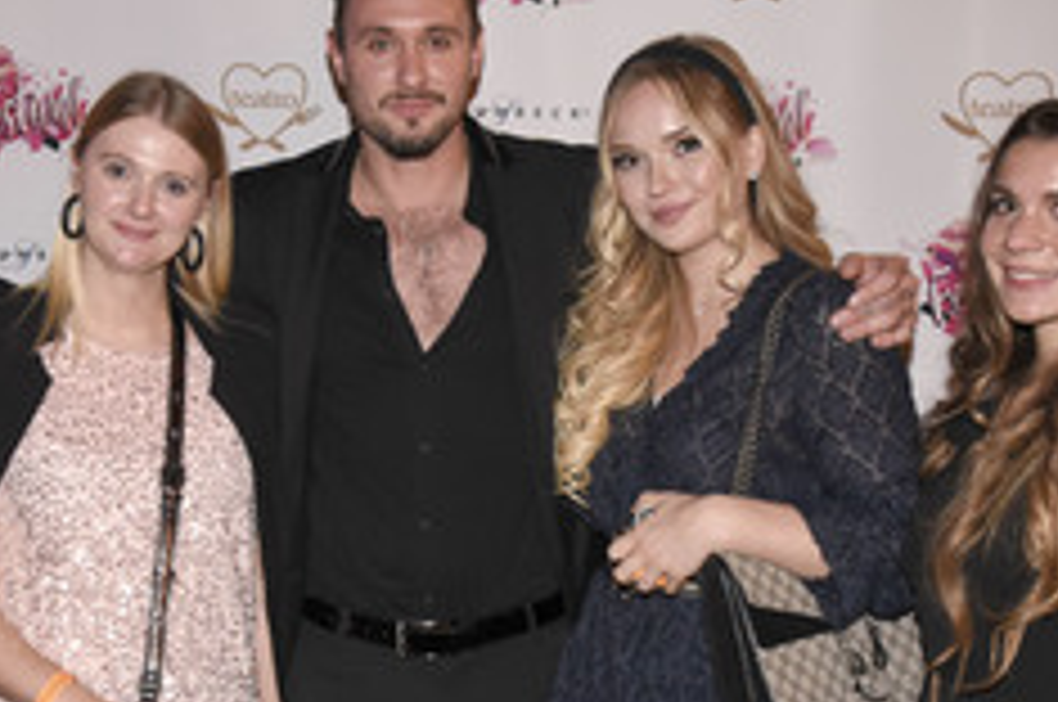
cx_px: 385
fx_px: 2142
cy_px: 522
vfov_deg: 18.5
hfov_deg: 27.6
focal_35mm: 73
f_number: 6.3
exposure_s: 1/60
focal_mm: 38
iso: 3200
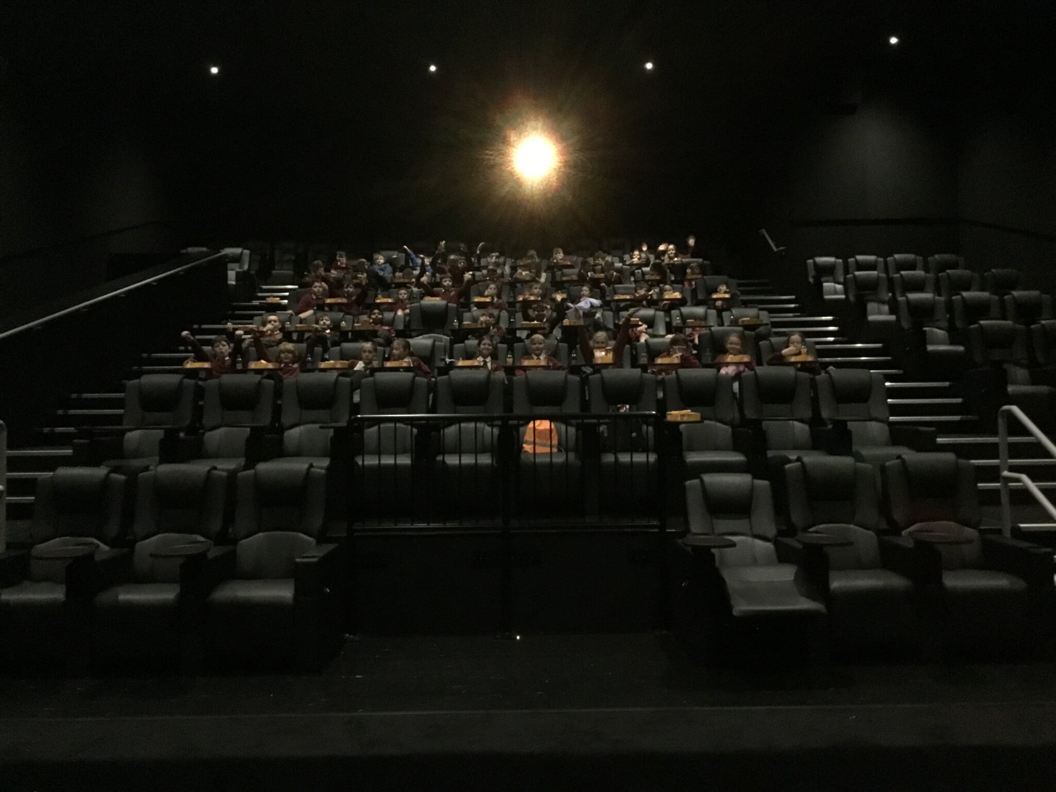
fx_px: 946
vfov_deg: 45.4
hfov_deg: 58.4
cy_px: 396
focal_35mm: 31
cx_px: 528
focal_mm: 3.3
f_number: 2.4
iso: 800
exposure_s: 1/17
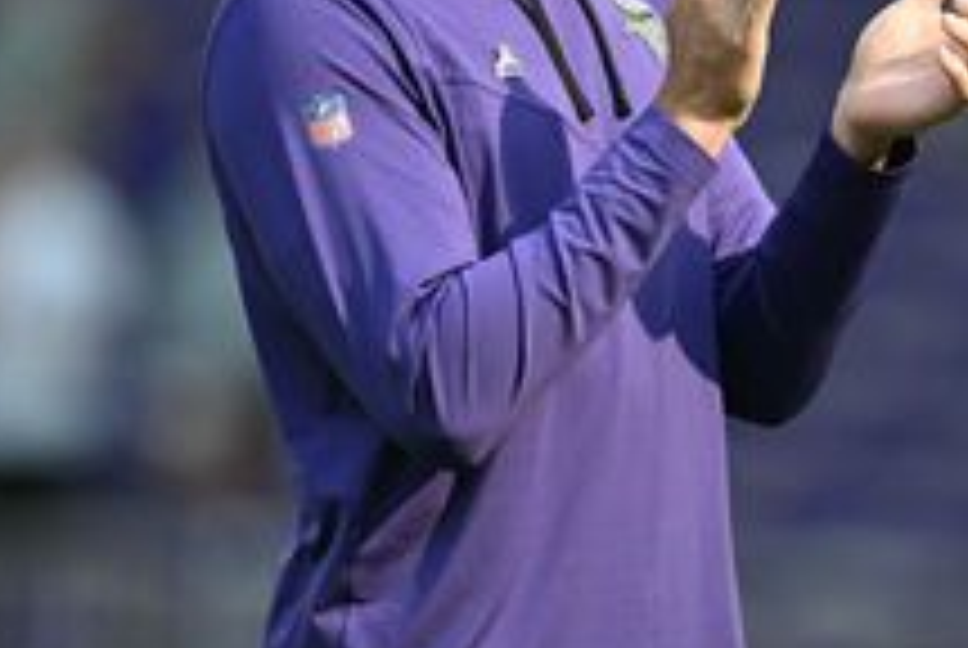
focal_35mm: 744
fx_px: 20032
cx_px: 725
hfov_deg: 2.8
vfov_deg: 1.9
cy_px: 79
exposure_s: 1/1250
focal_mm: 400
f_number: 2.8
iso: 400
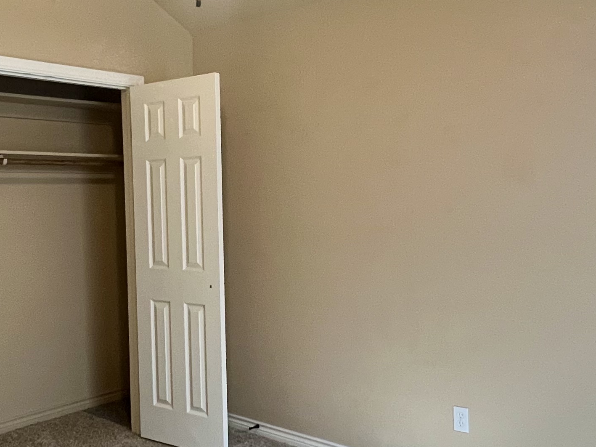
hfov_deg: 49.5
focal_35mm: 37
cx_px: 210
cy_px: 243
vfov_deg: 38.6
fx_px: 637
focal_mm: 1.57
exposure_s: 1/60
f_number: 1.8
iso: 400
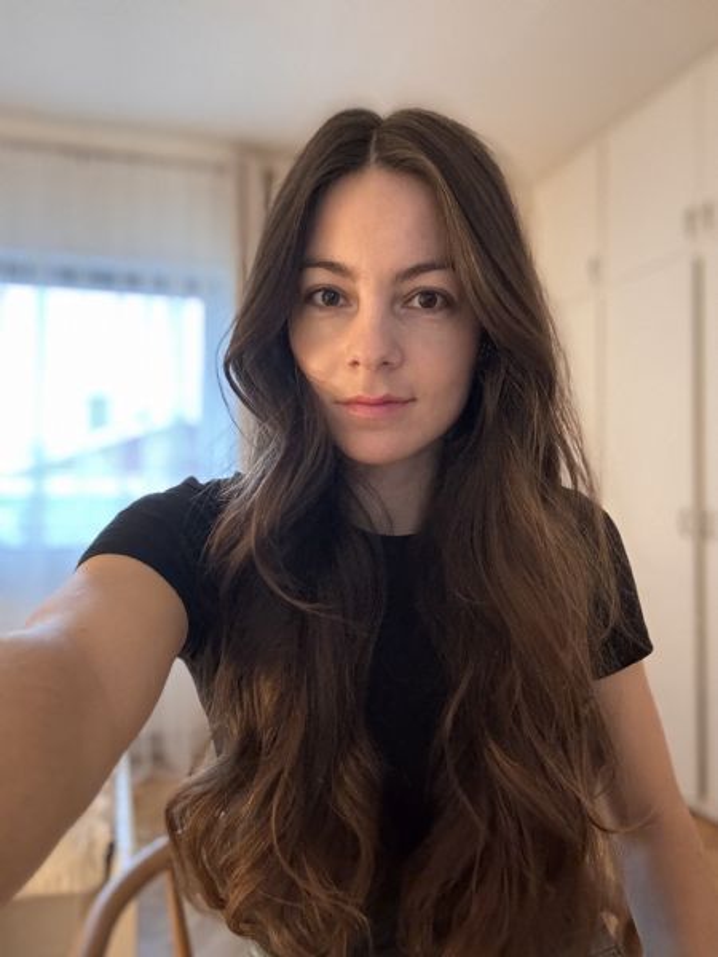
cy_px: 478
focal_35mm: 30
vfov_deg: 60.0
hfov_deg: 46.8
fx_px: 830
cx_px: 359
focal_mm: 2.69
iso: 640
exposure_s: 1/15
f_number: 1.9
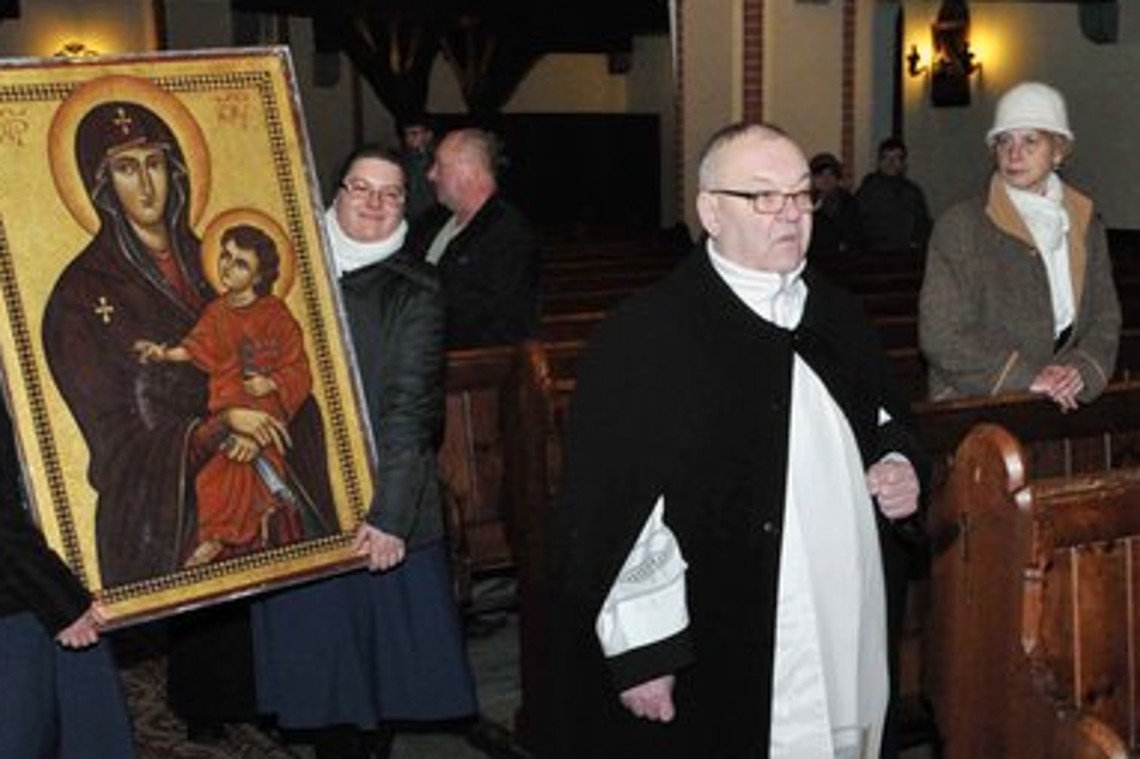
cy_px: 628
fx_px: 1772
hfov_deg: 35.6
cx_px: 640
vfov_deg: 23.7
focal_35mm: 56
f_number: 11
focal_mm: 22
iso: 1600
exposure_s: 1/60
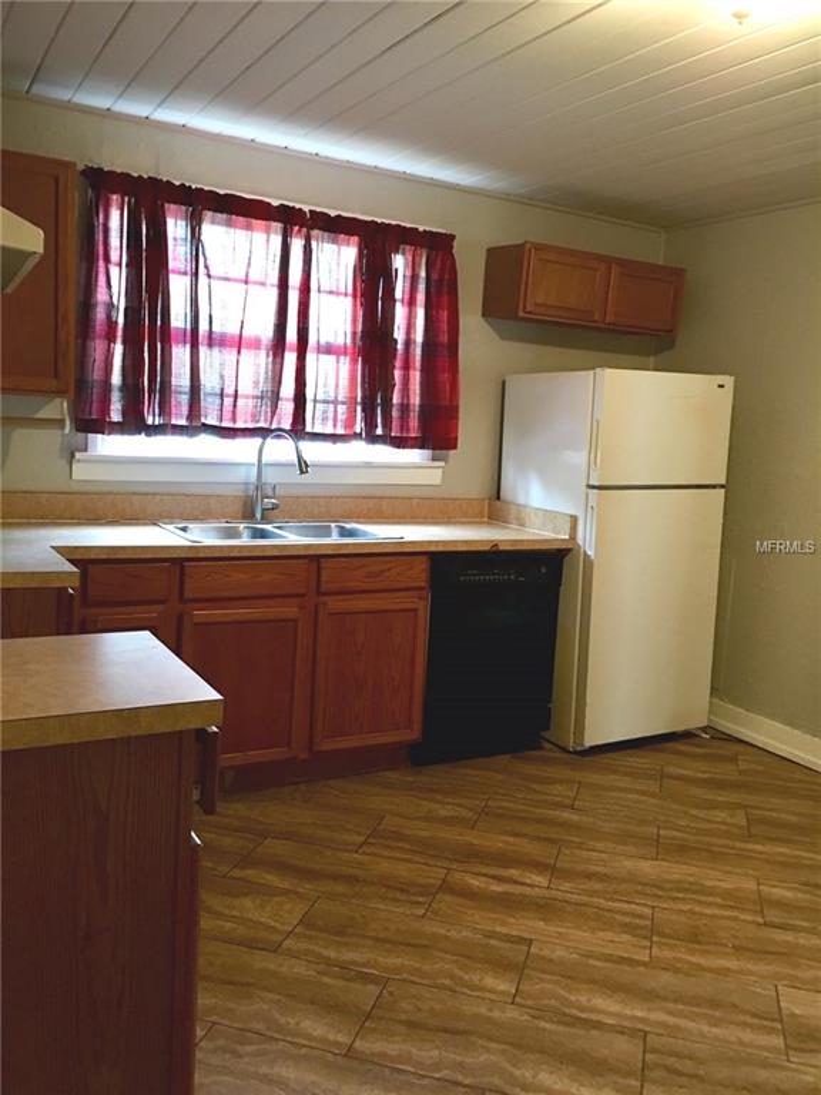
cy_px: 548
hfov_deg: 48.2
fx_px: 917
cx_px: 410
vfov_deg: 61.7
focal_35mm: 29
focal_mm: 4.15
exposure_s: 1/8
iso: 100
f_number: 2.2
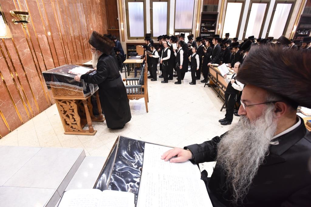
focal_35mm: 17
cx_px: 156
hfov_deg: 93.3
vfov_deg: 70.5
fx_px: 147
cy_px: 104
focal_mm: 17
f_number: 5.6
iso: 2500
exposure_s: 1/125
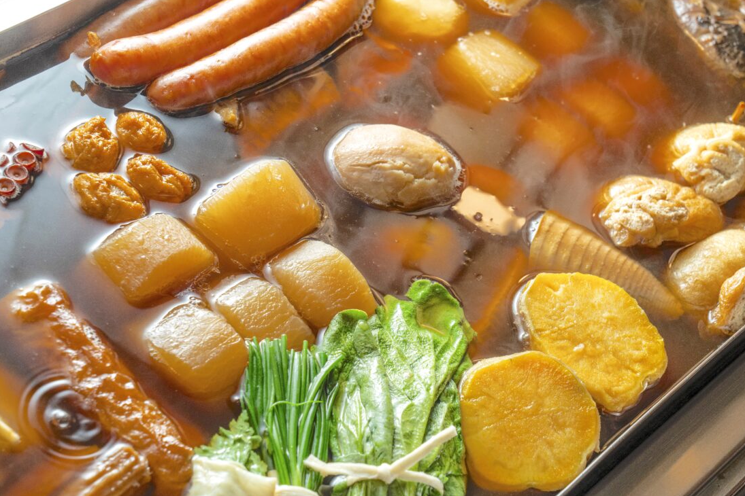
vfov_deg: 13.3
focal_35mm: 103
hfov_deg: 19.8
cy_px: 265
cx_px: 385
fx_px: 2131
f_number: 11
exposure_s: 1/125
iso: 800
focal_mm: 94
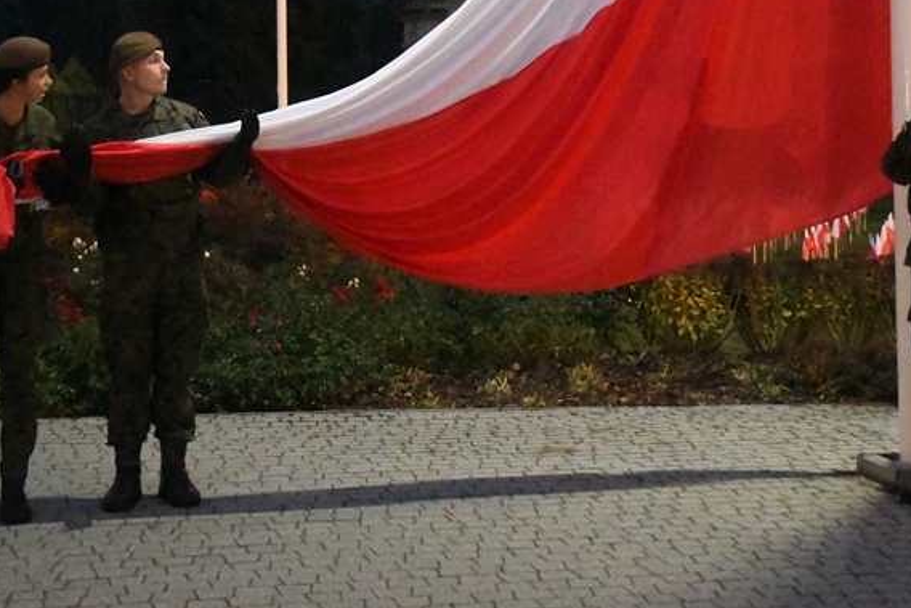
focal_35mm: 74
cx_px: 539
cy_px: 79
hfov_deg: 27.3
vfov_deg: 18.2
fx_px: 1873
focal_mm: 28
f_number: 3.2
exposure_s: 1/50
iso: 25600
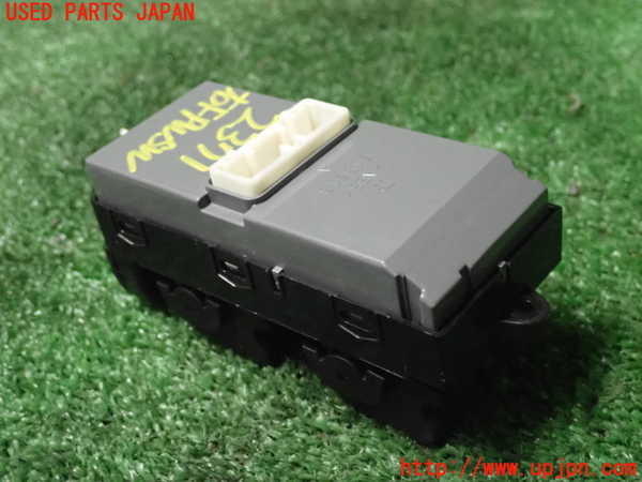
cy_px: 241
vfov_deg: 29.7
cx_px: 321
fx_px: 909
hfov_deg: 38.9
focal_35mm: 49
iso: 2500
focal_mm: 8.99
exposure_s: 1/50
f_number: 3.2
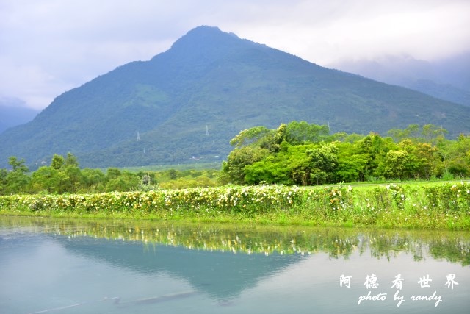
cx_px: 235
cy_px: 157
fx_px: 810
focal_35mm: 62
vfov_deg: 21.9
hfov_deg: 32.4
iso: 100
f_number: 2.8
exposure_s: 1/60
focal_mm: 62
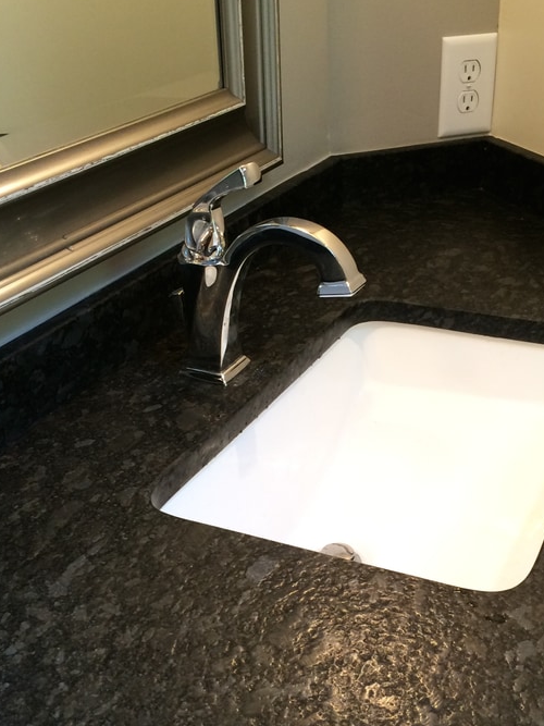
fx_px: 943
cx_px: 323
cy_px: 487
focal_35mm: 45
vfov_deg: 41.5
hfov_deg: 32.1
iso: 100
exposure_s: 1/30
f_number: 2.2
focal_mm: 4.12
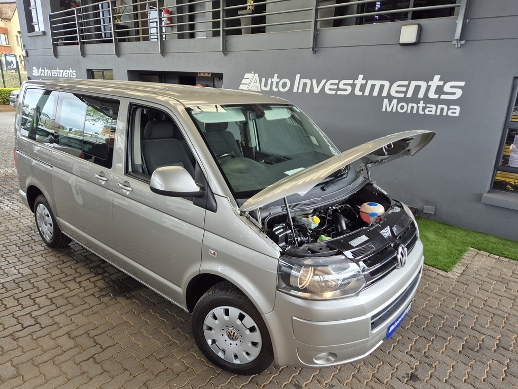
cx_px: 250
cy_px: 197
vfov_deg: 56.8
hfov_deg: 71.6
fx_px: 359
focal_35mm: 24
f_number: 1.8
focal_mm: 5.4
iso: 40
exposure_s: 1/180
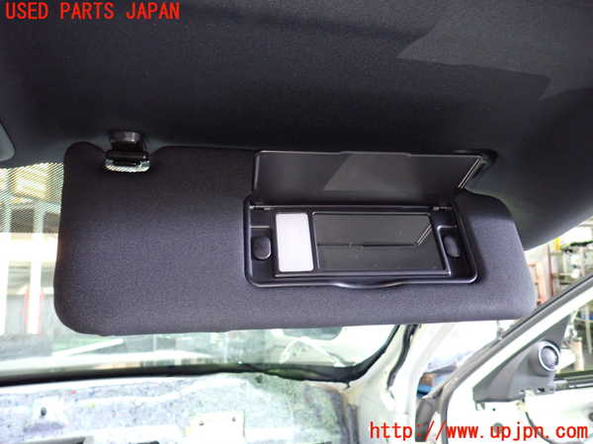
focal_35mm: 25
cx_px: 296
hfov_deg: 69.4
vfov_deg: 54.9
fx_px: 428
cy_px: 222
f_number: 2
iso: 800
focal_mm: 4.5
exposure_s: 1/30
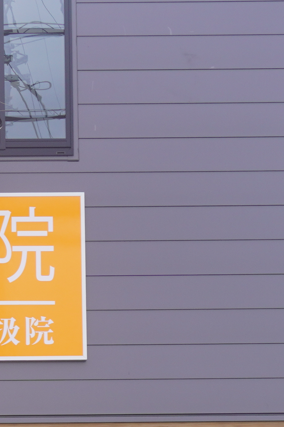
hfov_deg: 7.1
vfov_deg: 10.7
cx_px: -141
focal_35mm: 189
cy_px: 516
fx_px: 2238
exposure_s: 1/100
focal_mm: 29
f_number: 9
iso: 100
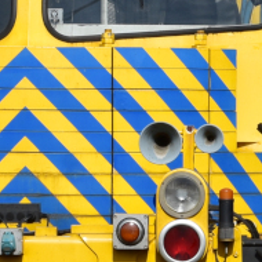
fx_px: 3442
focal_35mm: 402
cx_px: 305
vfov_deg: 4.4
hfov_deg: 4.3
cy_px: 152
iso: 100
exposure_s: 1/160
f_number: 11
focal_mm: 50
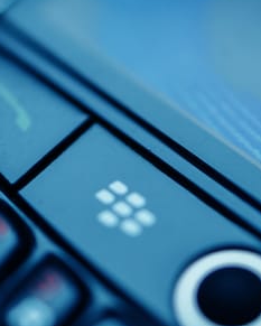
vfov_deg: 13.3
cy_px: 195
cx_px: 129
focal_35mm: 145
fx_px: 1399
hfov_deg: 10.7
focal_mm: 45
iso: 250
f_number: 4
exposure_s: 1/500
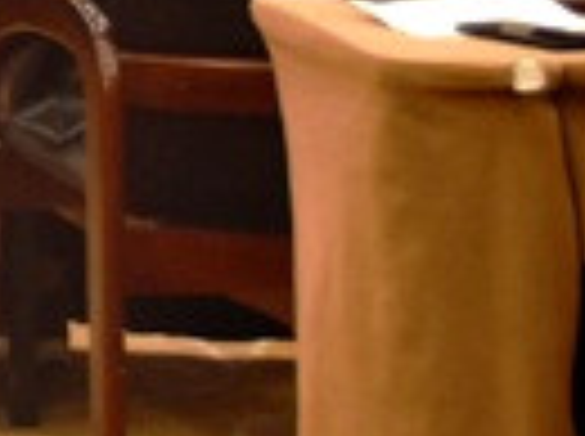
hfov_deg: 6.5
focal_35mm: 284
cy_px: -402
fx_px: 4791
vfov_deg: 5.1
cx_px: -1066
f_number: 4.2
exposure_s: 1/50
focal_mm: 32
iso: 1250
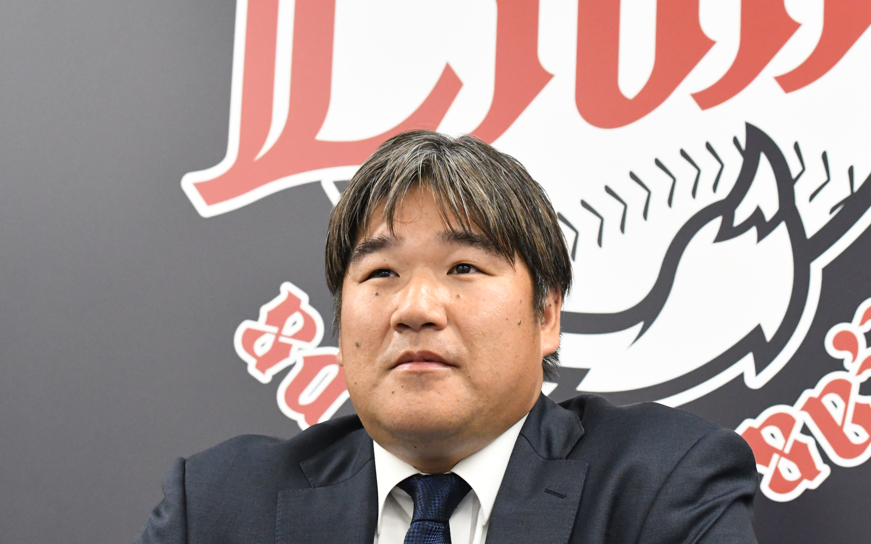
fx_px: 3015
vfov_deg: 10.3
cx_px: 516
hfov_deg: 16.4
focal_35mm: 127
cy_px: 202
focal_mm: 70
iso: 8000
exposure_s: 1/320
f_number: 5.6
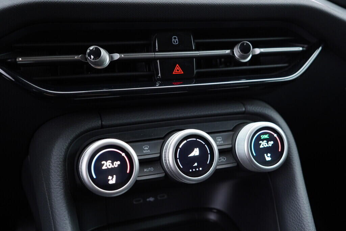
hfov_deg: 53.1
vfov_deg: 36.9
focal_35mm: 36
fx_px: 346
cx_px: 173
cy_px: 116
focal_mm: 24
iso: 320
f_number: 2.8
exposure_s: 1/40
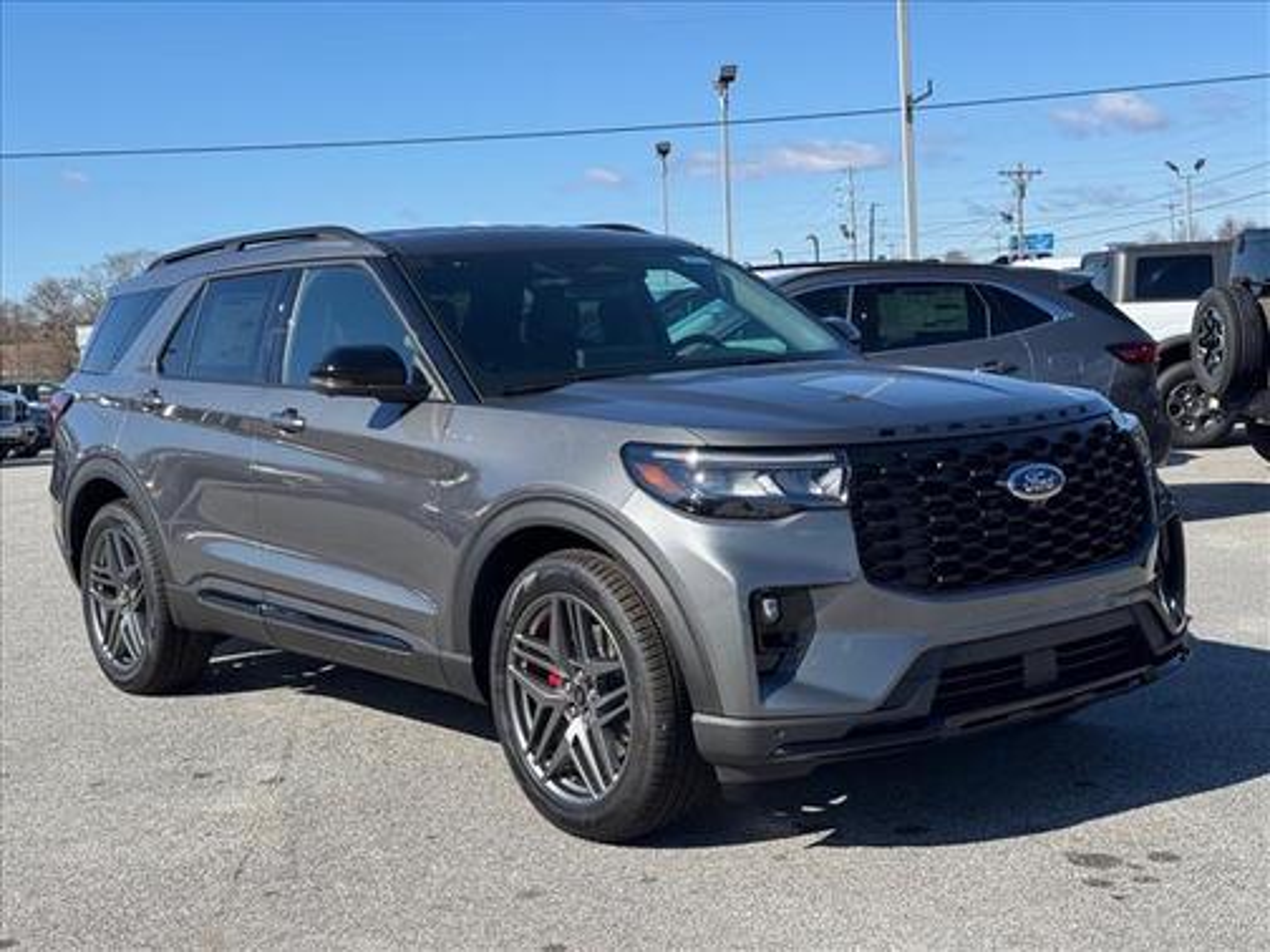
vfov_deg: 30.3
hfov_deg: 39.7
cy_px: 476
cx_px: 635
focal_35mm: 48
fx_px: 1761
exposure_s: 1/3425
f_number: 1.78
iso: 64
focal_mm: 6.76
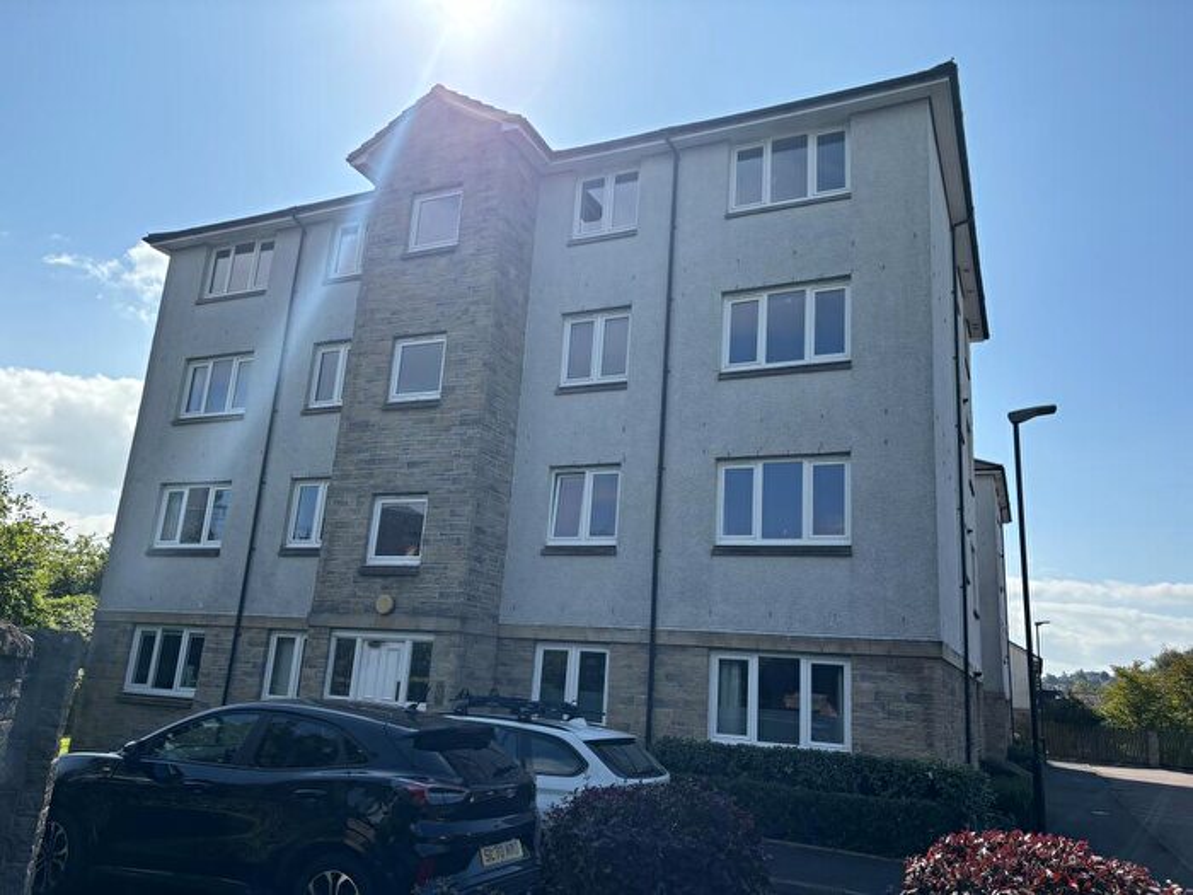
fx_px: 896
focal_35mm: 26
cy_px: 448
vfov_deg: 53.1
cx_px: 596
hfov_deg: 67.3
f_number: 1.6
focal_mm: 5.96
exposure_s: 1/4082
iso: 50
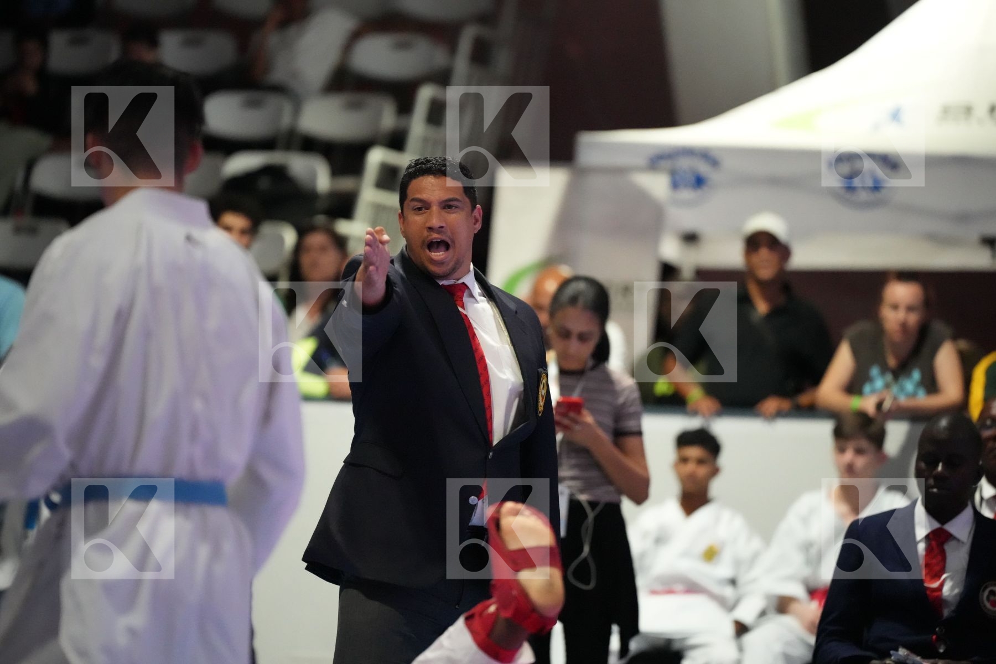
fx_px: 5533
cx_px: 498
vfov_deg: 6.9
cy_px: 332
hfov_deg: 10.3
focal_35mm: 200
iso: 12800
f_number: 2.8
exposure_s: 1/800
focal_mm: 200
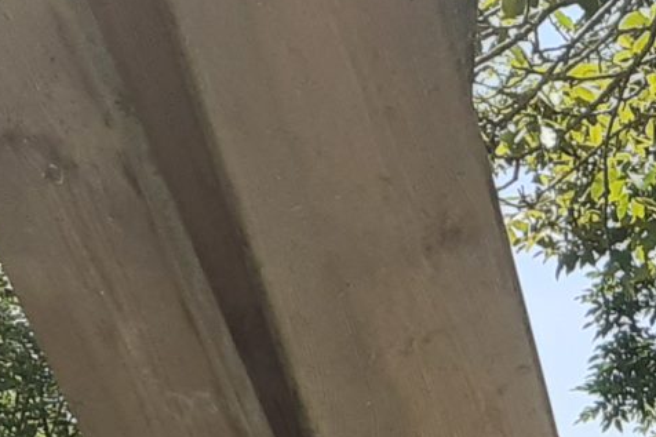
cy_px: 1106
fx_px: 2750
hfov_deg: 10.9
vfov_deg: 8.2
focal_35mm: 151
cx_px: 1724
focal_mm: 3.6
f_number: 1.9
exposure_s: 1/645
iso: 40
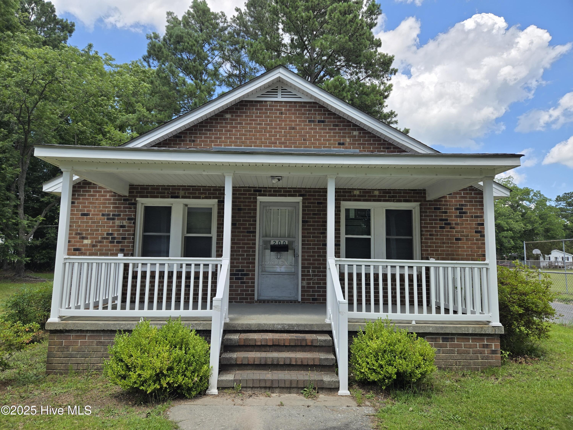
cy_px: 215
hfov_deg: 73.9
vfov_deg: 58.9
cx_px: 286
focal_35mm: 23
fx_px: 381
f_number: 1.8
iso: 25
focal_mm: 5.4
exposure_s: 1/1441
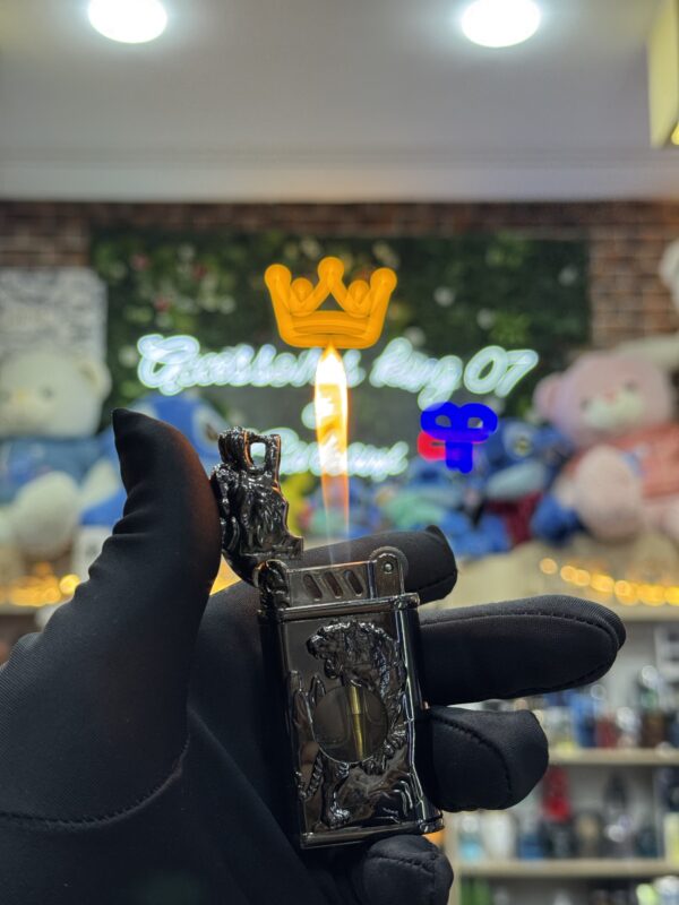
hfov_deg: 30.3
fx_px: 1255
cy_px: 452
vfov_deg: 39.7
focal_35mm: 48
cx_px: 340
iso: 80
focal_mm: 6.76
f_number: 1.78
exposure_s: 1/100
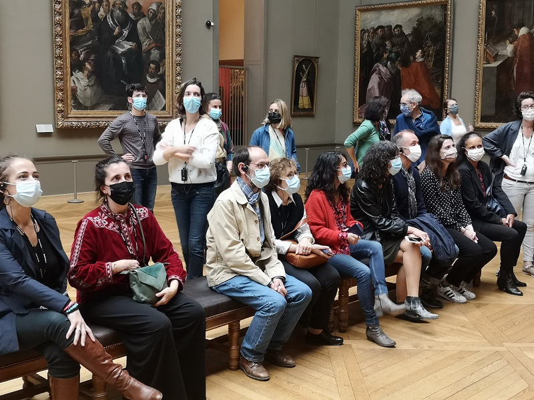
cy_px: 200
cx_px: 267
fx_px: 679
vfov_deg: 32.9
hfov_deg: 42.9
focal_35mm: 44
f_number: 1.8
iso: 160
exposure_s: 1/33.3
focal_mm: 3.95
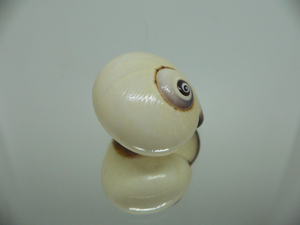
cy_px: 112
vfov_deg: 40.7
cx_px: 150
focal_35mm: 35
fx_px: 303
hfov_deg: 52.6
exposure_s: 1/60
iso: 200
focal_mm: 4.6
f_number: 2.8
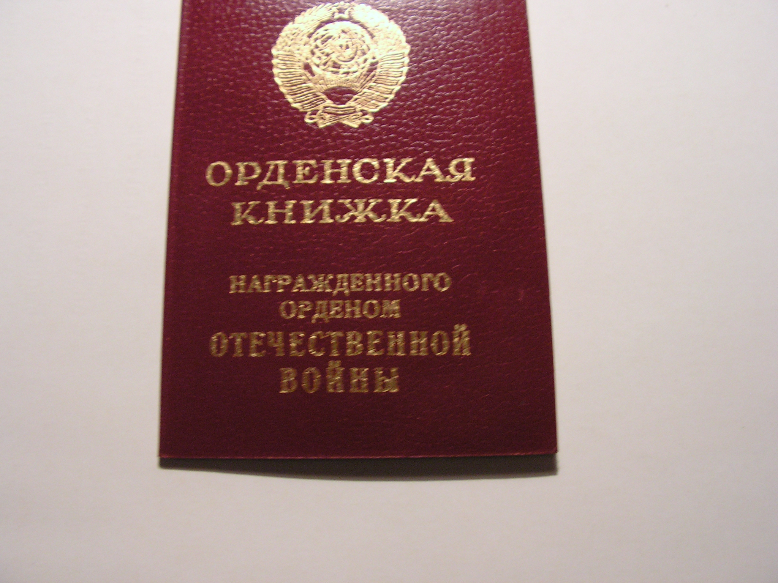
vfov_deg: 39.7
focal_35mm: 36
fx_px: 809
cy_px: 292
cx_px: 389
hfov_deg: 51.4
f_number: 3.2
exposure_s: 1/25
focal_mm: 6
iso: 200
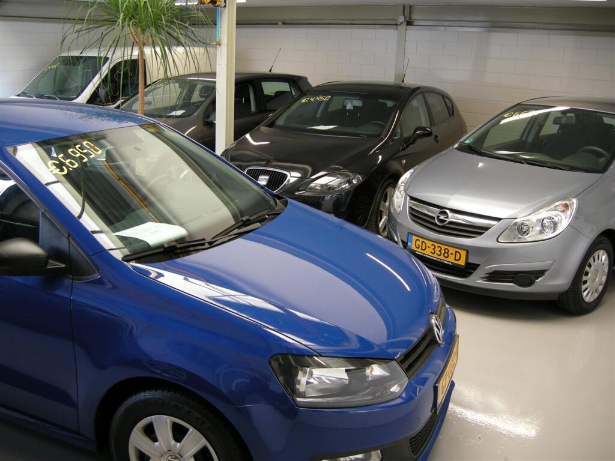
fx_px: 640
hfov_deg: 51.4
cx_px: 308
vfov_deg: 39.7
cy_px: 230
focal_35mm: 36
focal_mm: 7.5
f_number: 2.7
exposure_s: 1/49.2
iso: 95
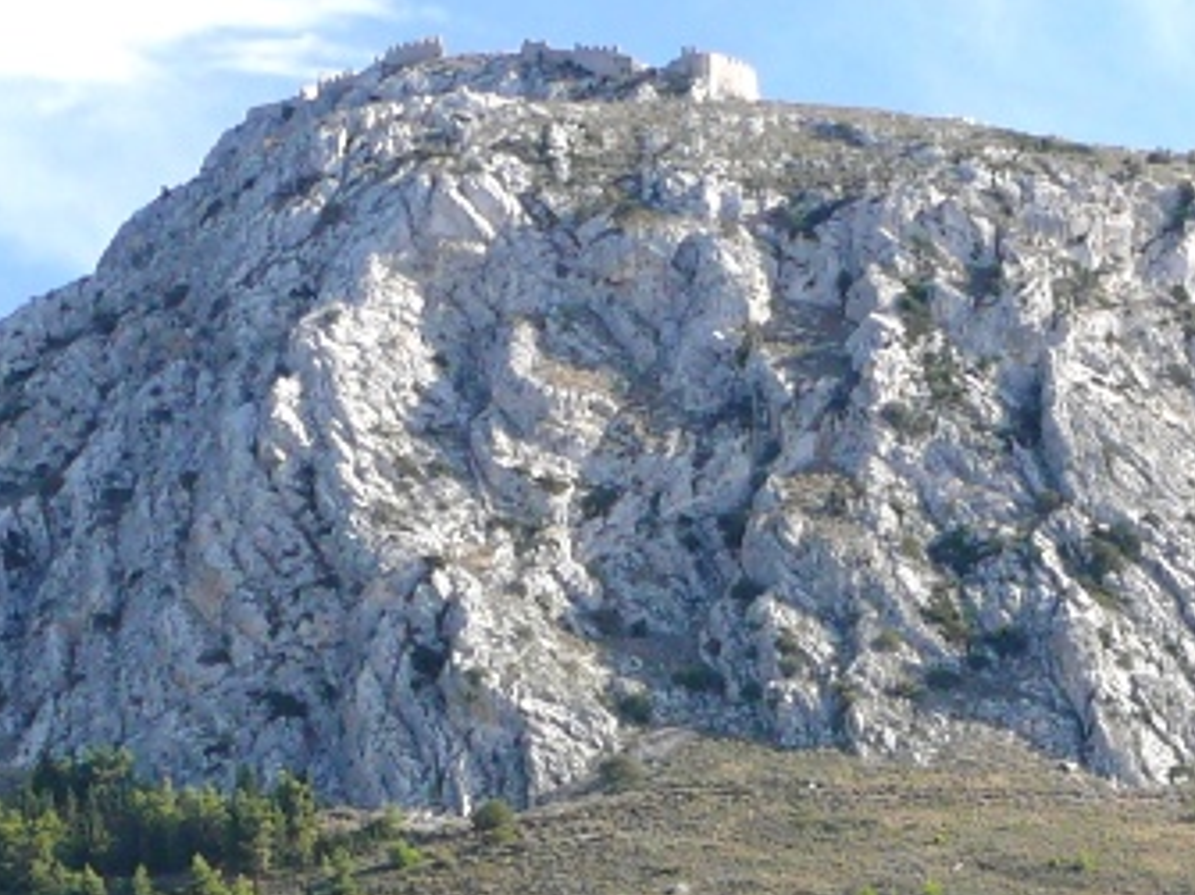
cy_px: 1359
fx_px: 5901
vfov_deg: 8.5
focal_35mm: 171
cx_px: 1343
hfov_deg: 11.4
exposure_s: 1/200
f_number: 4
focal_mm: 8.3
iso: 100
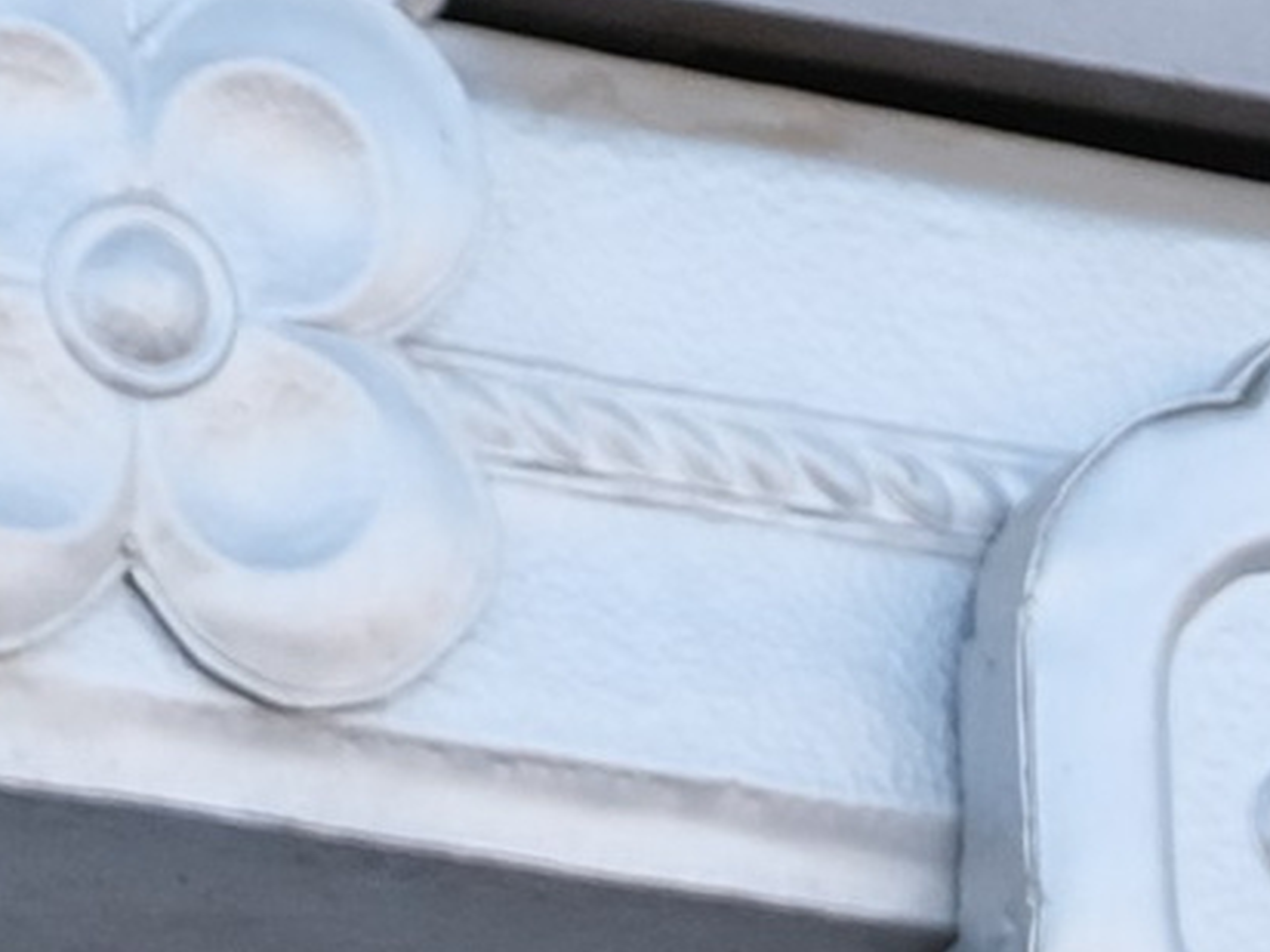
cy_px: 3900
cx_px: 3073
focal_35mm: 601
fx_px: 22050
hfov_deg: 3.3
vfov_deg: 2.4
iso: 320
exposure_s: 1/300
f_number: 4
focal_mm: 44.4
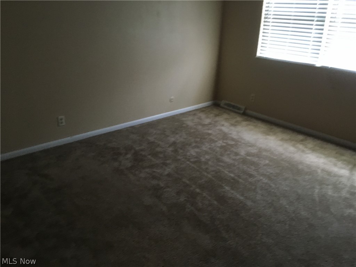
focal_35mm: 29
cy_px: 134
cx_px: 178
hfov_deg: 61.7
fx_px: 298
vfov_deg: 48.2
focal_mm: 4.15
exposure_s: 1/20
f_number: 2.2
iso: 200
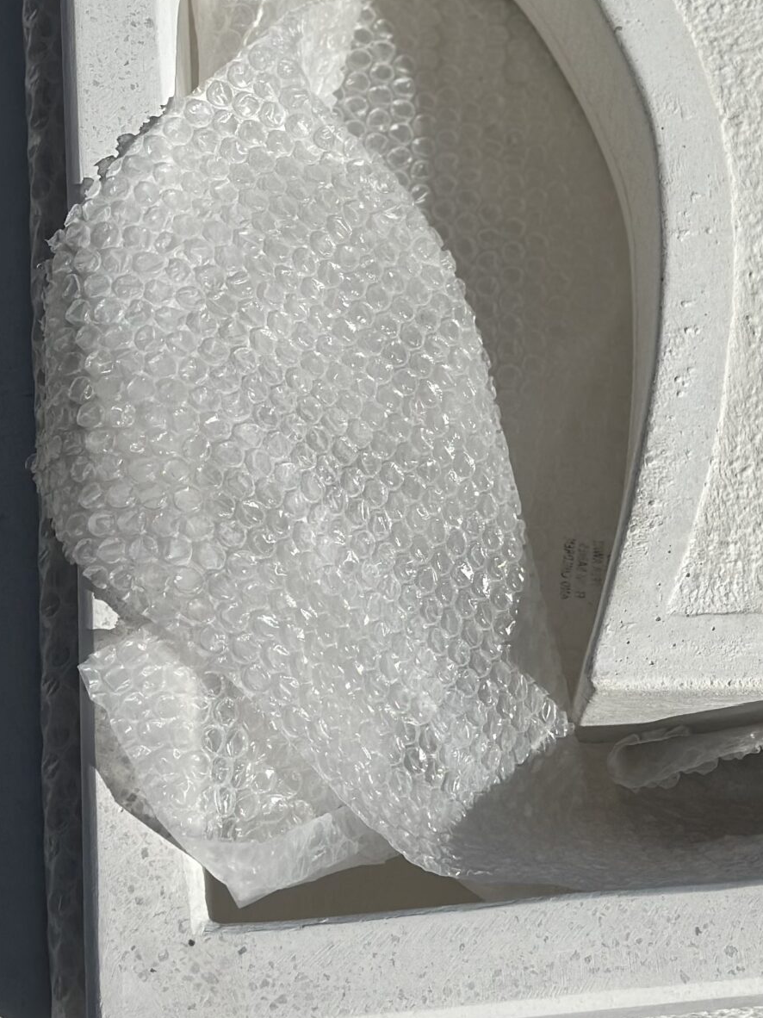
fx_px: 3058
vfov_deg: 18.5
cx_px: 683
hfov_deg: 14.1
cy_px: 35
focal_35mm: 104
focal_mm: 6.86
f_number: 1.78
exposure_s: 1/18868
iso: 80
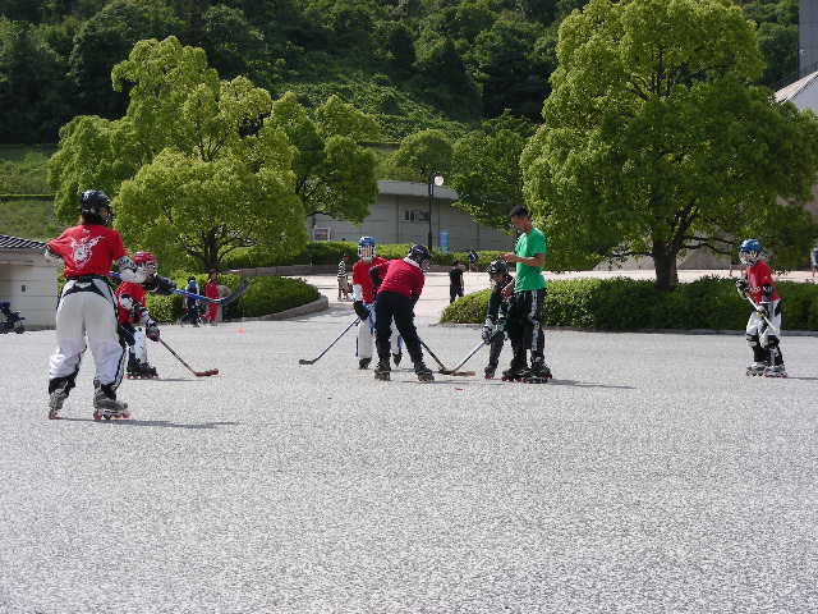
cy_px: 307
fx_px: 2339
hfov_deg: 19.8
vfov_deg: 14.9
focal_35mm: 99
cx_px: 409
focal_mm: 16.5
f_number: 4
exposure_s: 1/500
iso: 50
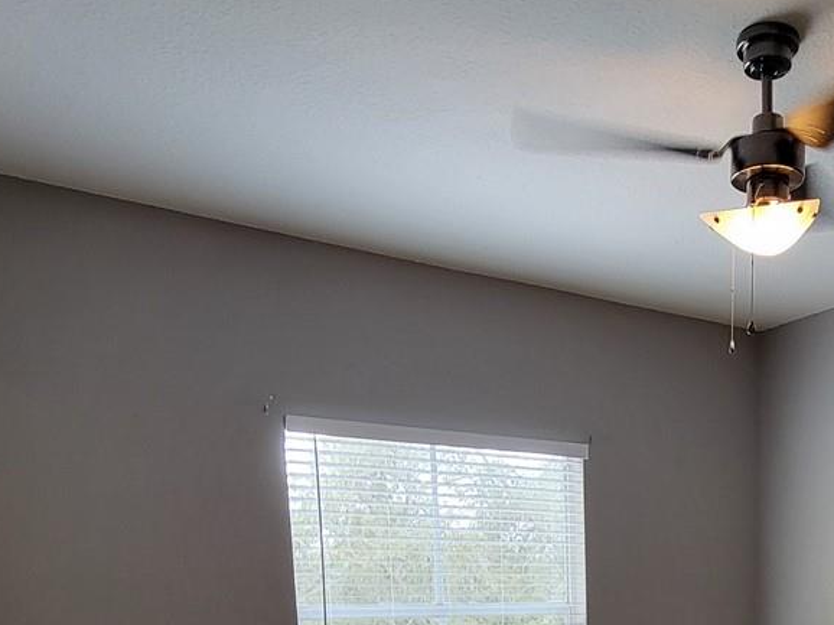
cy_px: 764
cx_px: 672
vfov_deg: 32.3
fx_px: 867
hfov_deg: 48.4
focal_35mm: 36
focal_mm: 2.2
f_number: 2.2
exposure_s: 1/60
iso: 125
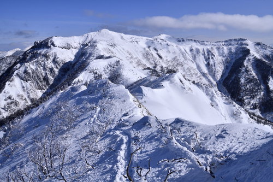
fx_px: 197
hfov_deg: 69.4
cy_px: 91
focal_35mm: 26
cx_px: 136
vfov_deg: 49.5
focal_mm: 26
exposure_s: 1/500
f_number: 22
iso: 200
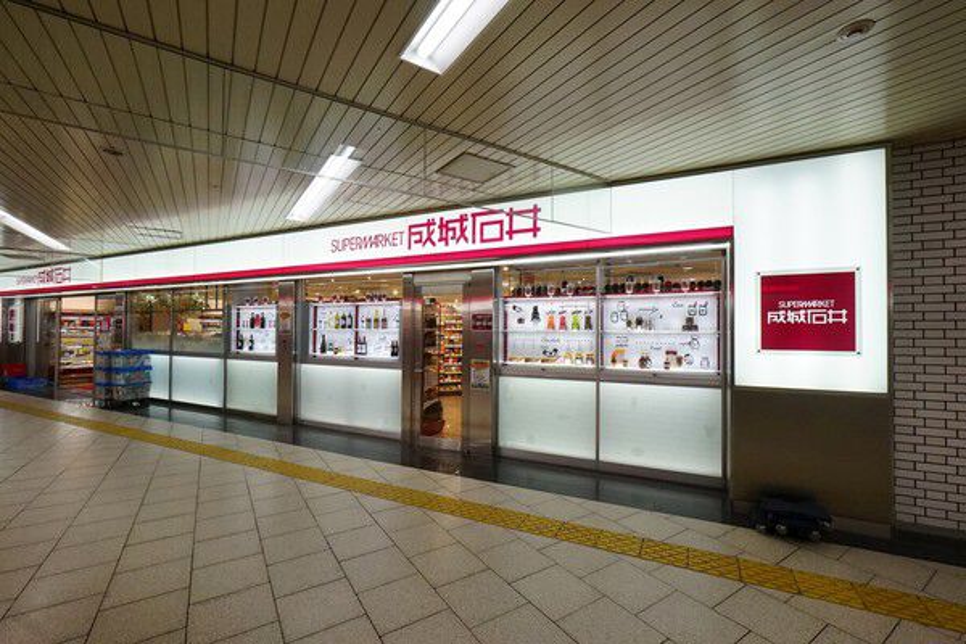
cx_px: 483
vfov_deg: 77.3
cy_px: 322
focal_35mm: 15
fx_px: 402
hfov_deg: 100.4
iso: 1250
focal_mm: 10
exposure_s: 1/60
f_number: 11
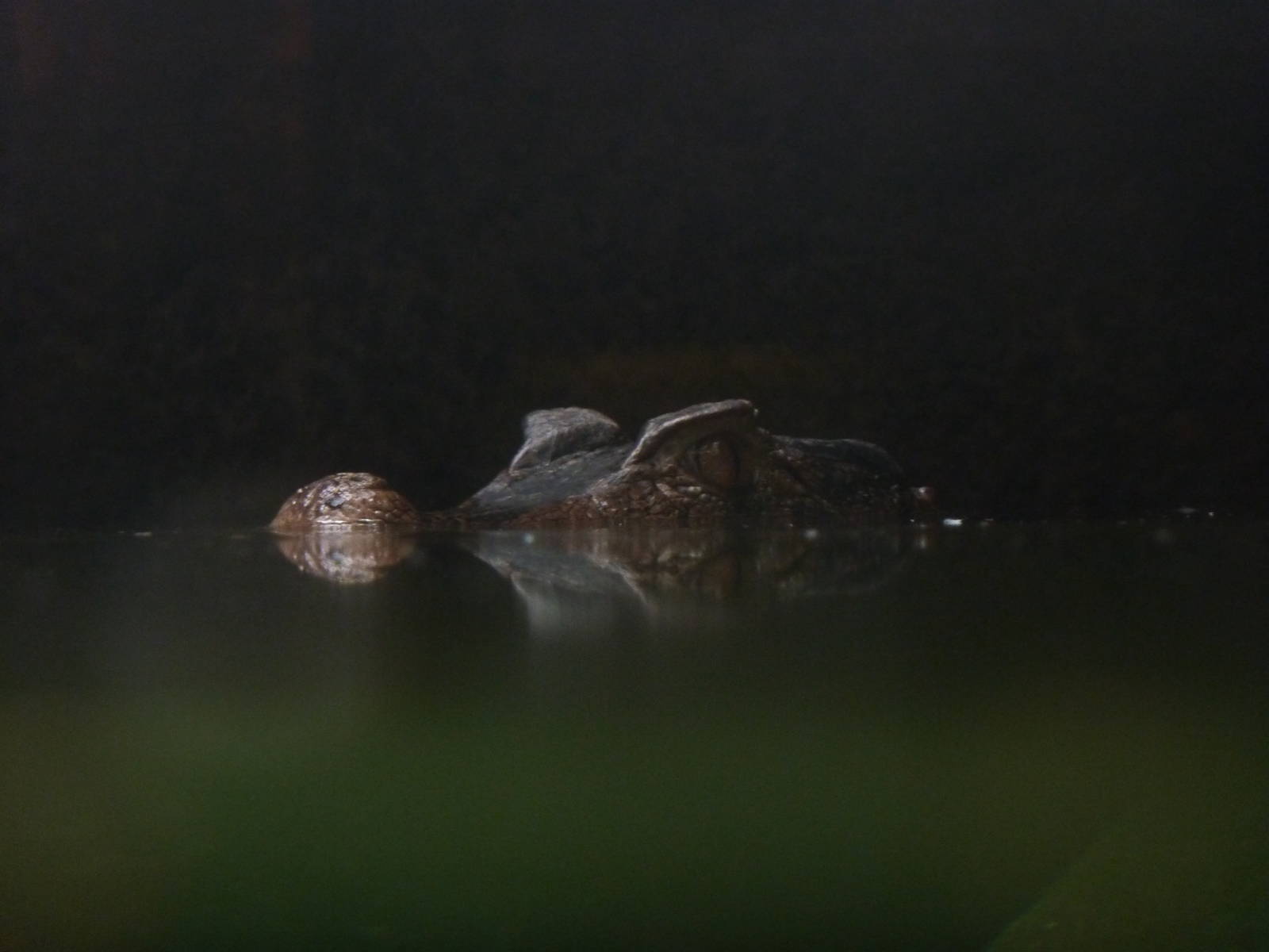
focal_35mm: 242
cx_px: 634
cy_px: 476
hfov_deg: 8.2
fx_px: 8872
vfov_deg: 6.1
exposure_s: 1/8
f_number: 4.7
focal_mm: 39.7
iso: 400
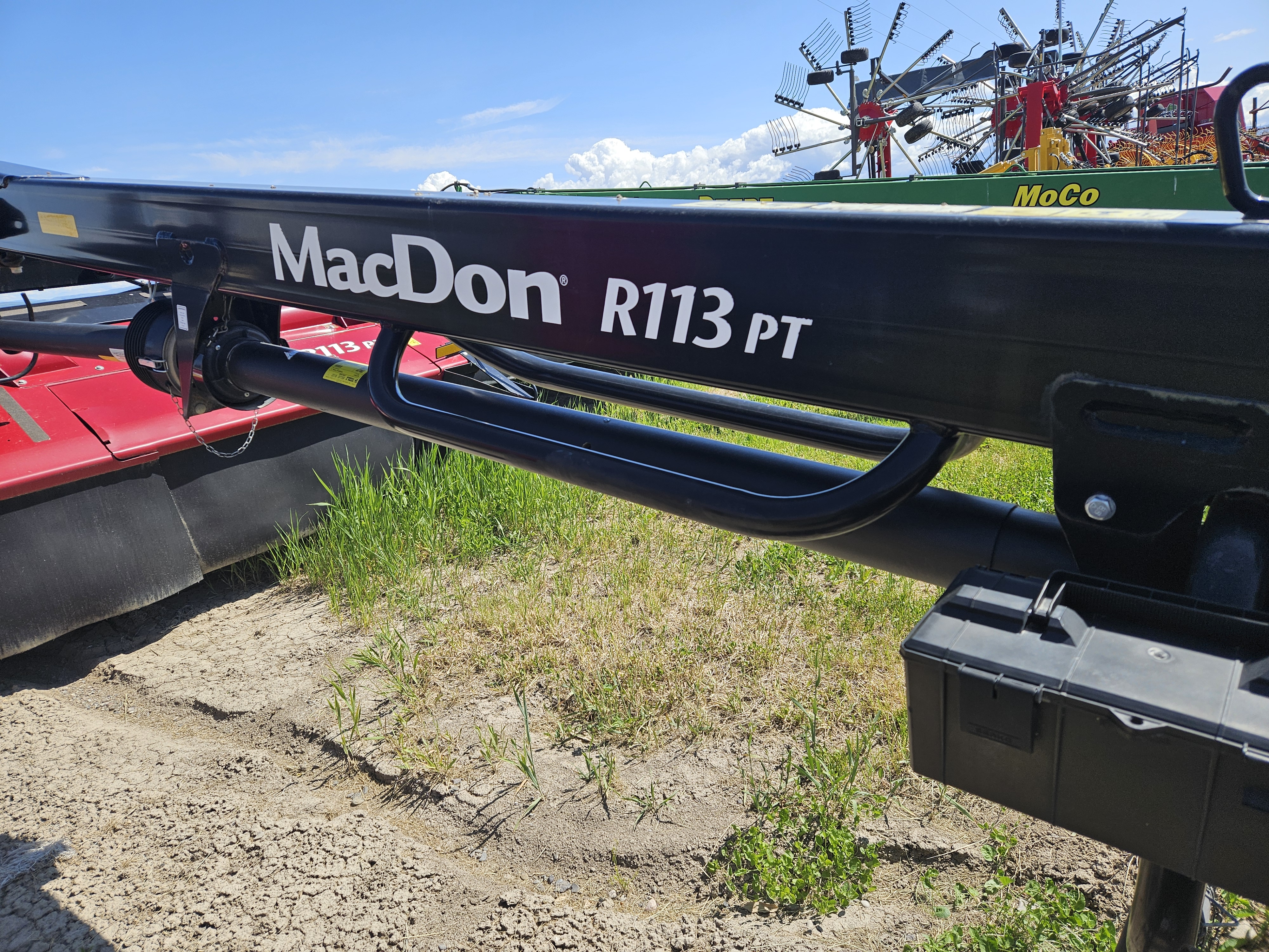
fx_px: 843
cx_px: 634
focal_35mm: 23
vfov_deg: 58.9
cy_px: 476
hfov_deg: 73.9
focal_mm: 5.4
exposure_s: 1/1654
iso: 32
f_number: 1.8
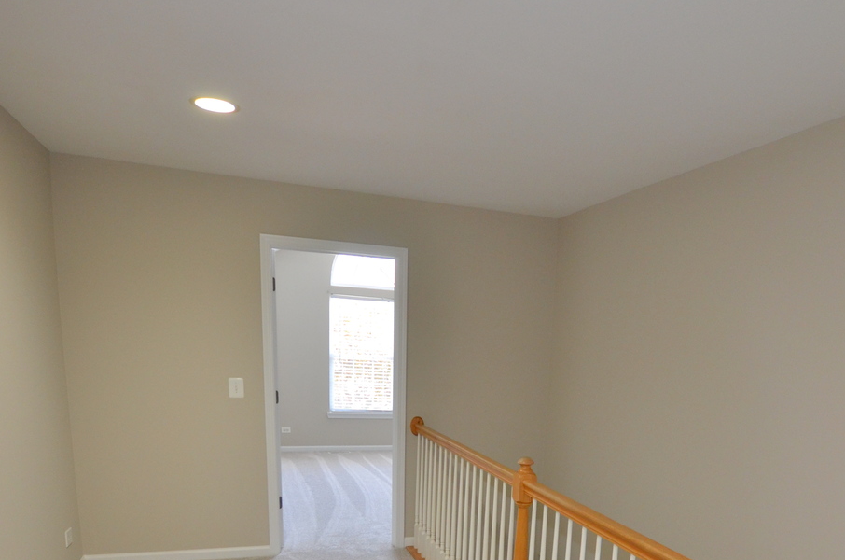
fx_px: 632
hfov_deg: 66.6
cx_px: 522
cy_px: 494
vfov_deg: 43.9
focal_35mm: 27
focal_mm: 10
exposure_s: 1/60
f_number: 4
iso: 800
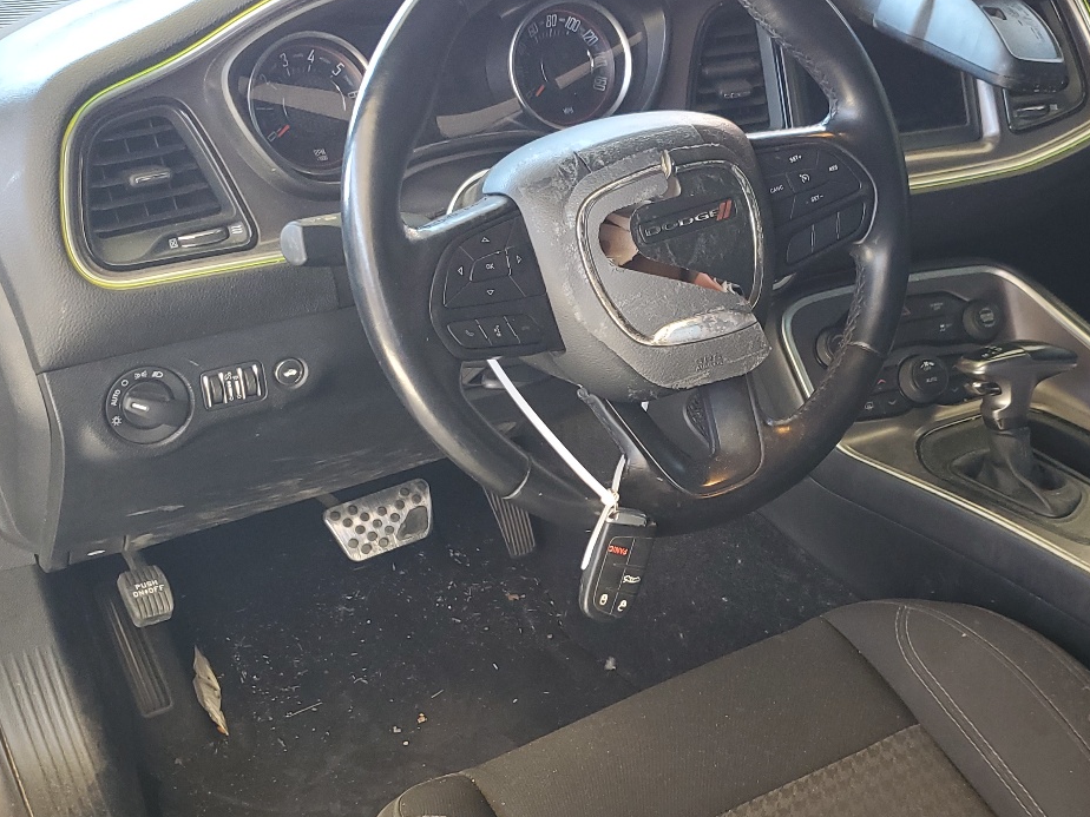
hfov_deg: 41.6
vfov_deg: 32.0
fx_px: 1417
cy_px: 508
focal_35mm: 45
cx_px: 716
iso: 82
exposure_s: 1/60.2
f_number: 1.5
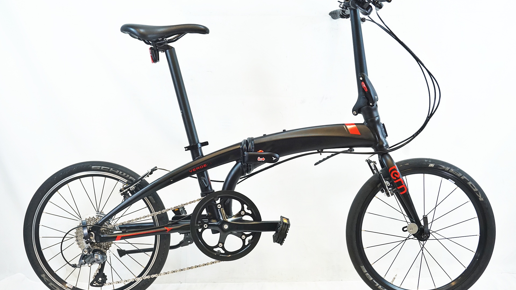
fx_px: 582
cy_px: 139
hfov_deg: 47.8
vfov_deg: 28.0
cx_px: 258
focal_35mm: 43
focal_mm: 27
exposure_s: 1/50
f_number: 5.6
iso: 800
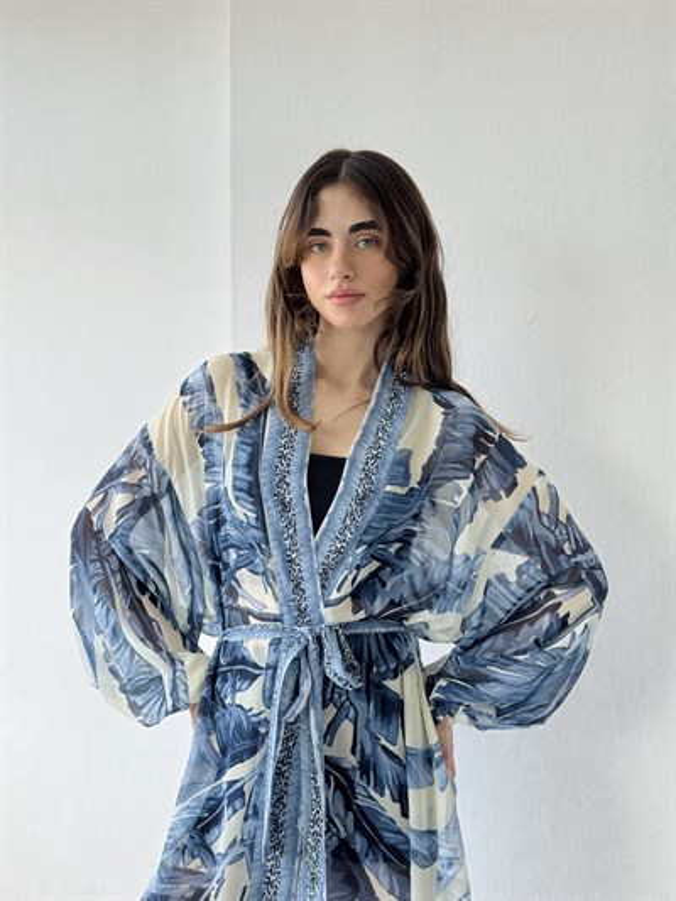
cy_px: 450
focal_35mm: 48
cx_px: 338
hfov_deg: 30.3
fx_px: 1249
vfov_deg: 39.6
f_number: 1.78
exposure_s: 1/227
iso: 64
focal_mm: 6.76
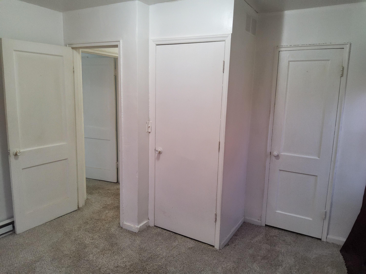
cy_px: 137
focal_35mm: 25
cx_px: 183
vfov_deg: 54.9
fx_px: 264
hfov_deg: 69.4
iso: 500
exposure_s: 1/120
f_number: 2
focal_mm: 3.08
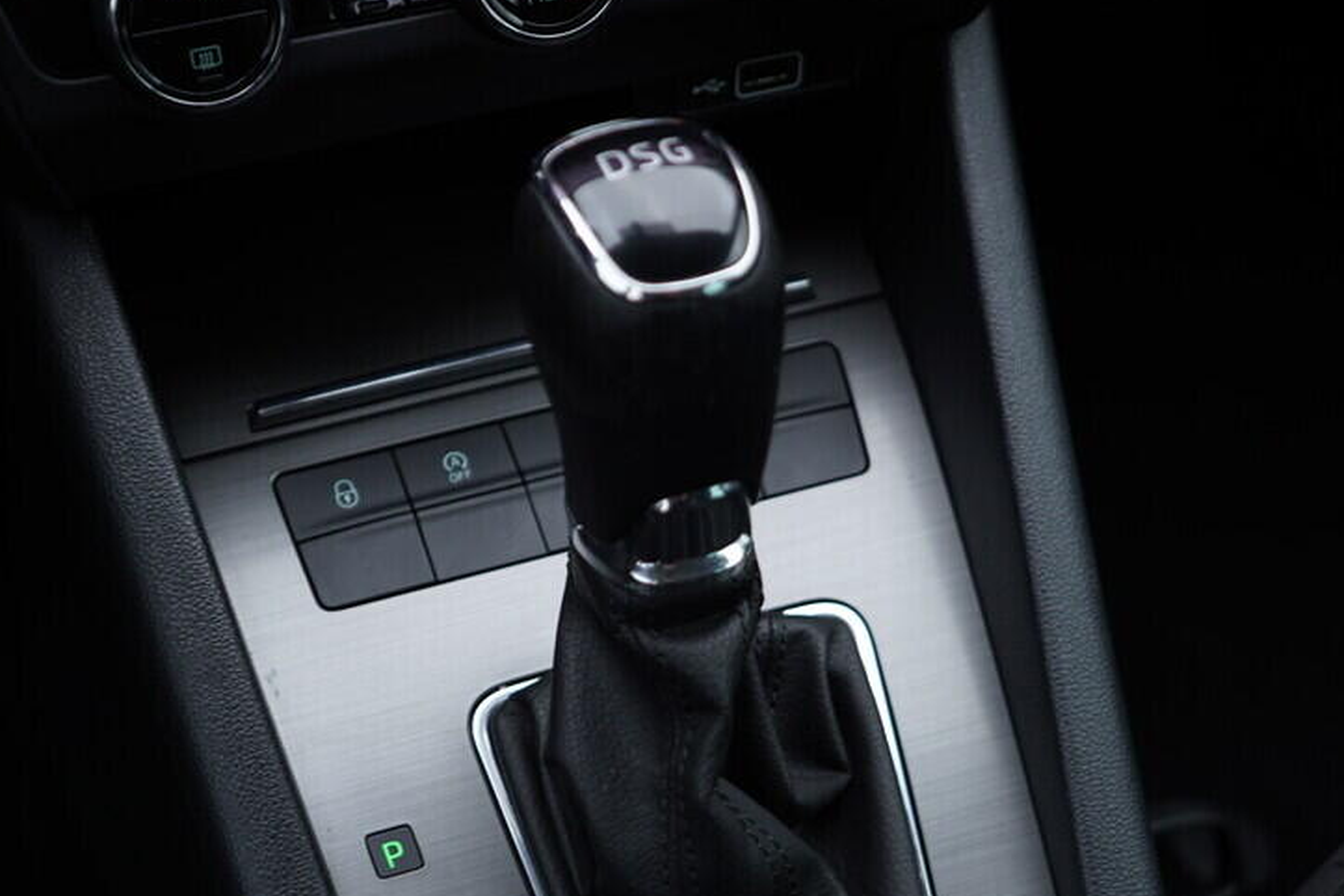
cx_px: 535
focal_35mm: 51
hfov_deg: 38.7
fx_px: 1904
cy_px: 607
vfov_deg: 26.3
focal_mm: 24
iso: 125
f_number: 2.8
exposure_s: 1/40
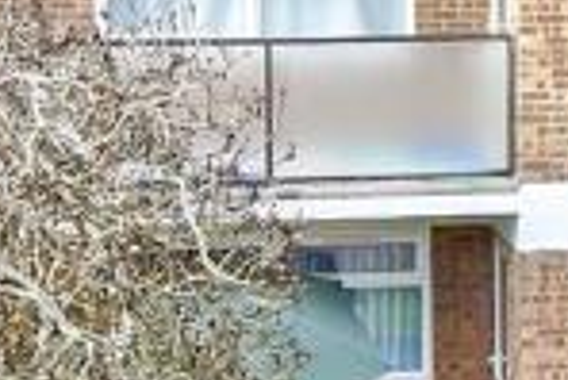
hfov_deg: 18.6
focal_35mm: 104
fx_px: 1642
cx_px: 687
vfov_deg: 13.2
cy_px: 106
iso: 400
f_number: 8
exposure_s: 1/200
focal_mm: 10
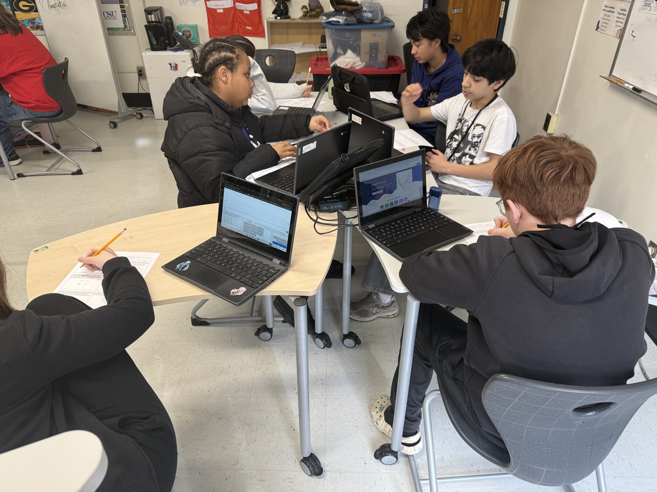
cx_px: 328
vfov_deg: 56.8
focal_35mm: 24
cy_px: 246
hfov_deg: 71.6
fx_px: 456
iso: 100
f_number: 1.78
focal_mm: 6.76
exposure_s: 1/60
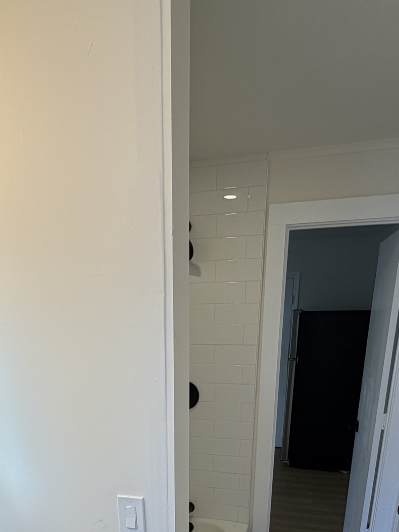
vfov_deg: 52.5
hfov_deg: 46.7
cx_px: 175
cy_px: 482
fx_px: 461
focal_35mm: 30
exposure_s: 1/120
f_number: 2.2
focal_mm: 2.22
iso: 64
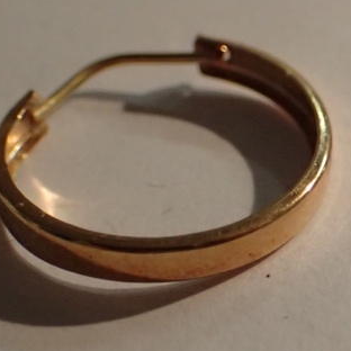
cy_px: 200
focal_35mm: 129
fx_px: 1480
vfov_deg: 13.5
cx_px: 404
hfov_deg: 13.2
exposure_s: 1/80
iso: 800
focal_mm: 10.29
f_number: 3.5
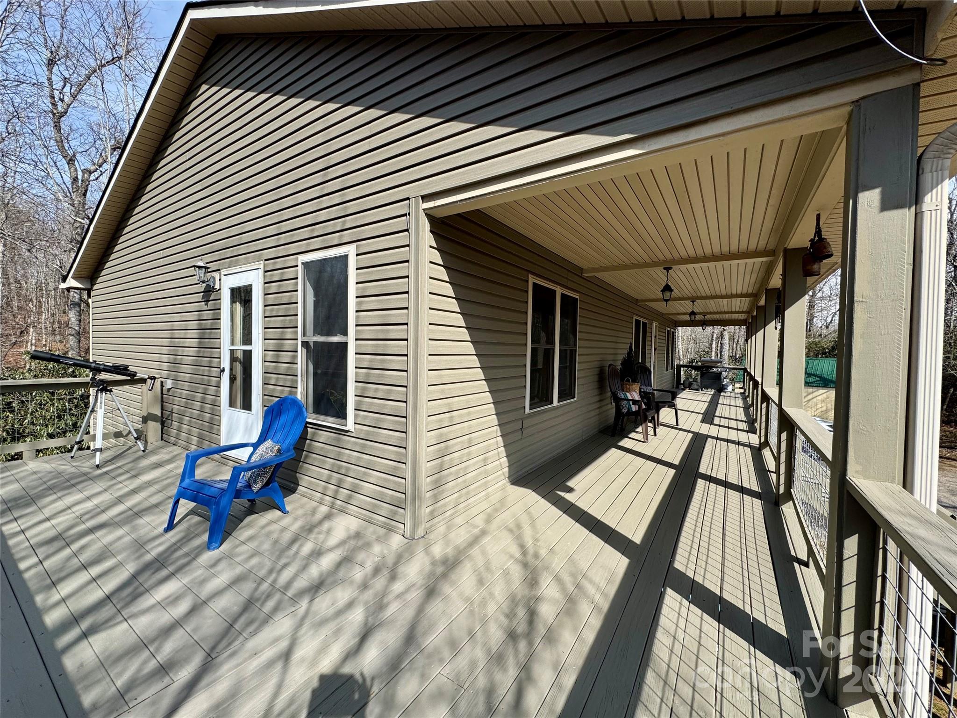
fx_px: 387
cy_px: 359
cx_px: 478
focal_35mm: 14
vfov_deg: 85.7
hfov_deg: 102.1
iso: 50
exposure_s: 1/1020
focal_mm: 2.22
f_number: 2.2
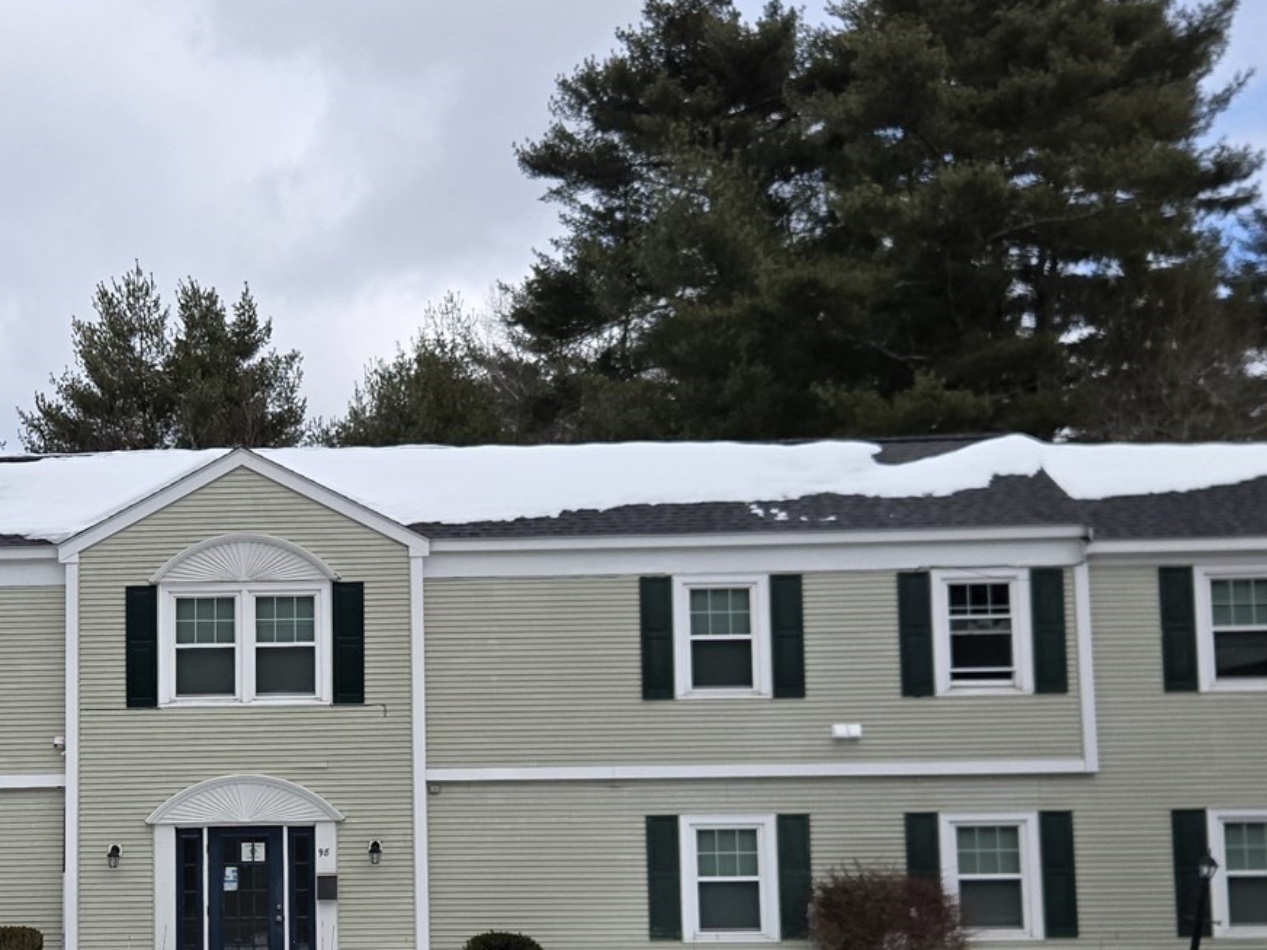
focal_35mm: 54
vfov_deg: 26.6
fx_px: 1976
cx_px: 331
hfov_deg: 34.8
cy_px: 747
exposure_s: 1/1529
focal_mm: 5.4
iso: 25
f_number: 1.8
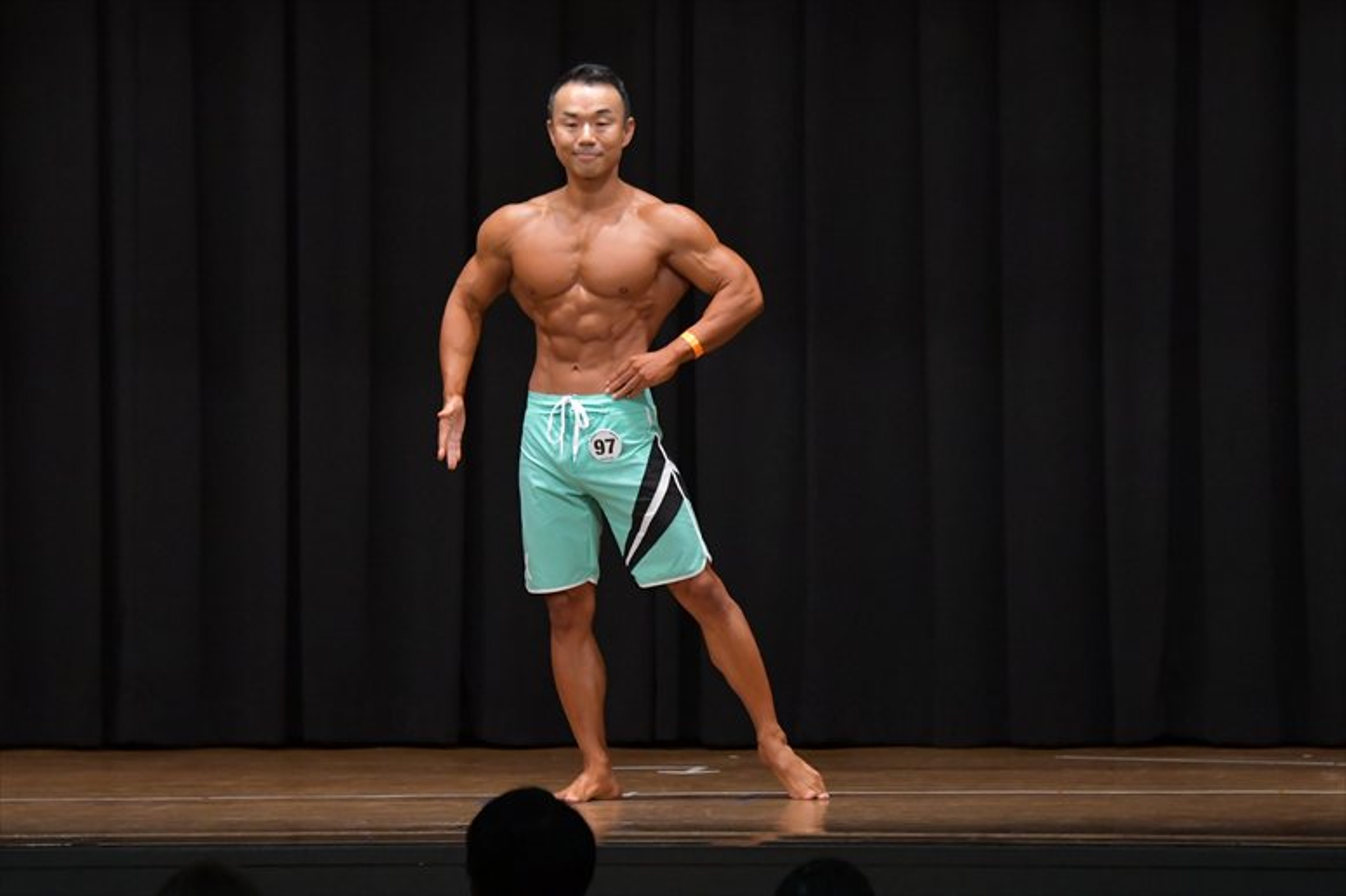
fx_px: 7549
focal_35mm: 202
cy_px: 448
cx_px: 673
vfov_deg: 6.8
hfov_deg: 10.2
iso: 5000
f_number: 5.6
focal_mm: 135
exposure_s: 1/400
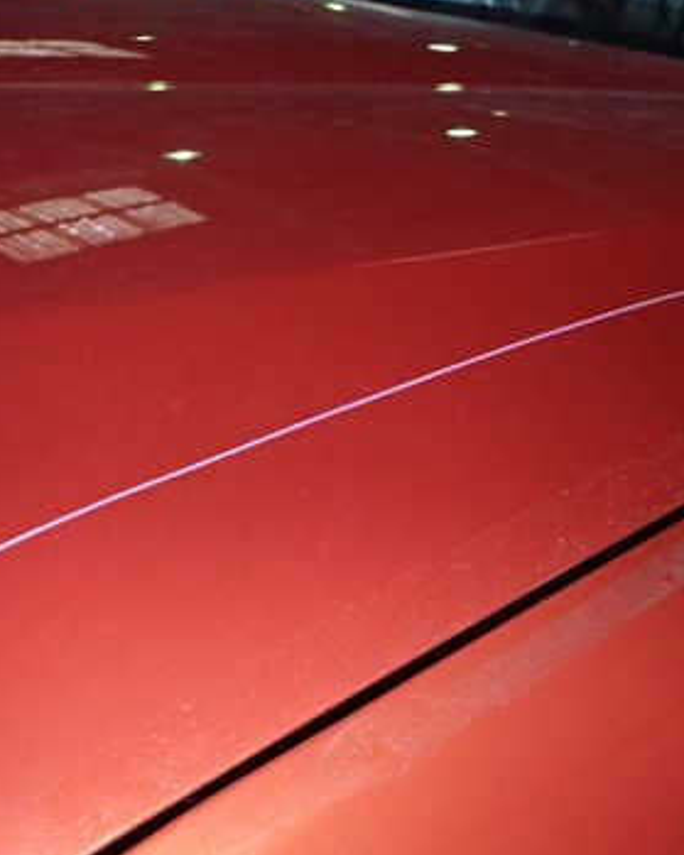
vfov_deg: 43.7
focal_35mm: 42
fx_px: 1063
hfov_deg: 34.4
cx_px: 559
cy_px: 485
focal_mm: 4.5
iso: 400
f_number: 5.6
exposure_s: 1/30
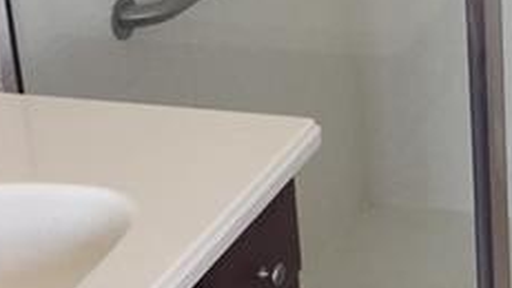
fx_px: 1426
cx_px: 570
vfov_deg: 11.4
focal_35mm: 105
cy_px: -13
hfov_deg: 19.5
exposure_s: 1/30
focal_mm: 4.15
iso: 80
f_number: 2.2
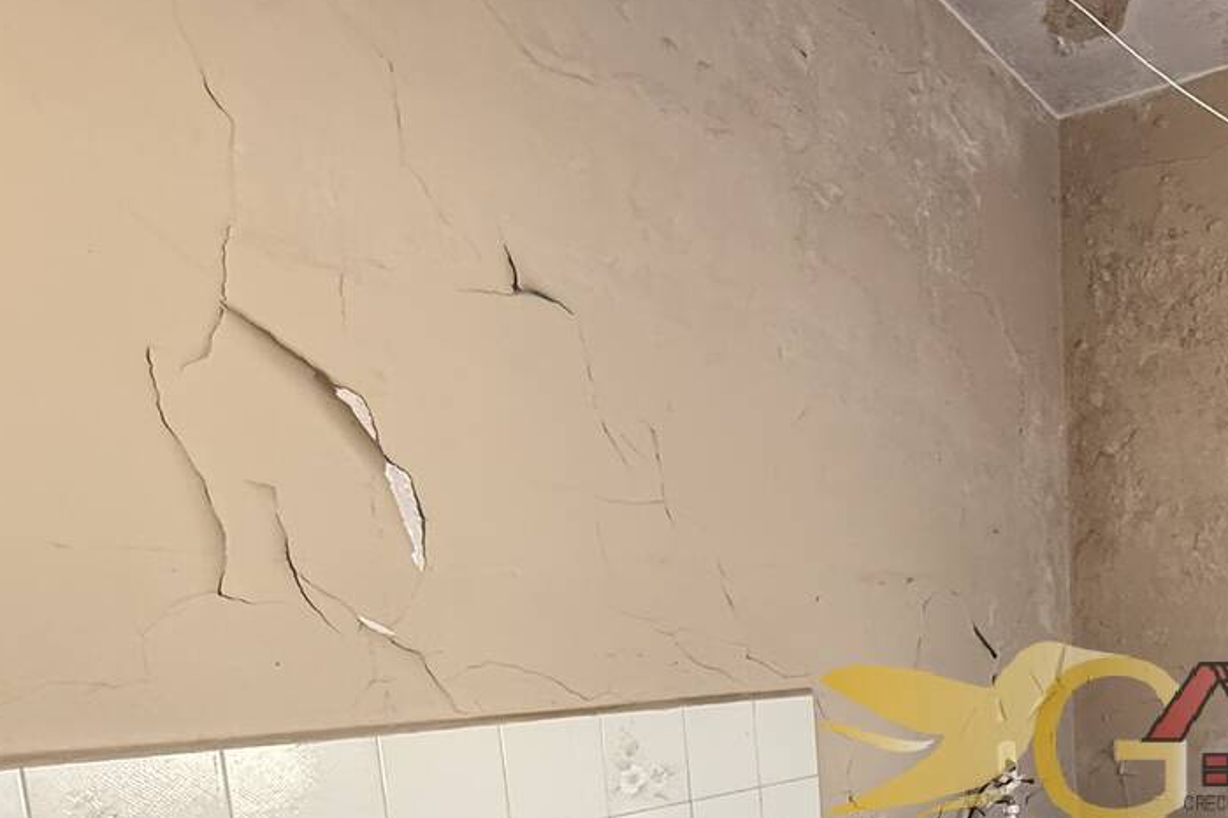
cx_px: 1058
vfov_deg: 39.4
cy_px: 781
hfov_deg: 55.4
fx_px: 1023
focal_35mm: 30
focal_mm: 2.22
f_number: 2.2
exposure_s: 1/99
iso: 250
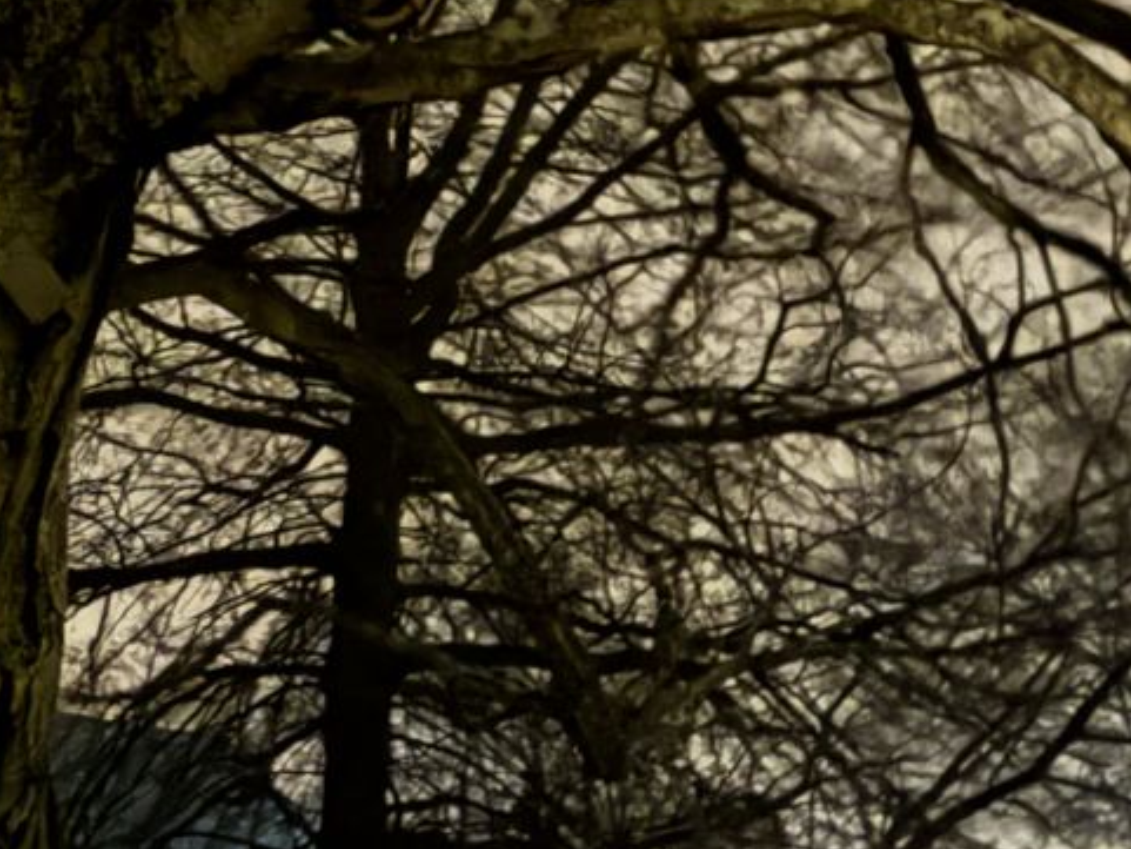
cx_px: 61
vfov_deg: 13.7
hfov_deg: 17.9
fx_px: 3530
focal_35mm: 108
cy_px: 266
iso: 2000
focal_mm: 4.2
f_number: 1.64
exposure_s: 1
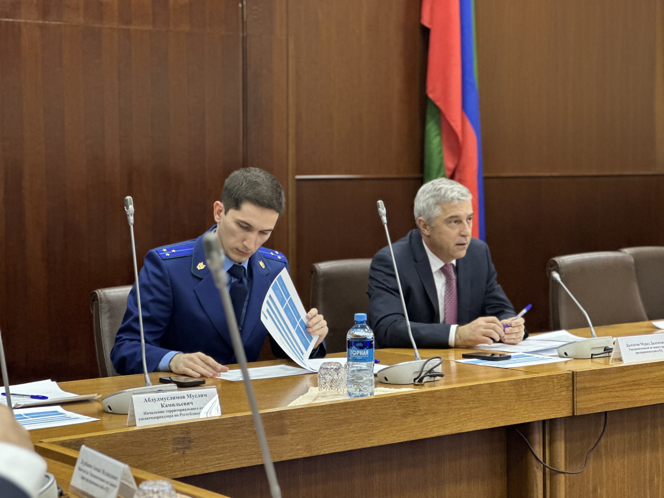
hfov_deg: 25.3
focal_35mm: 77
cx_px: 332
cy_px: 249
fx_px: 1477
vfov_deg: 19.1
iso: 400
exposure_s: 1/25
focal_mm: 9
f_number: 2.8
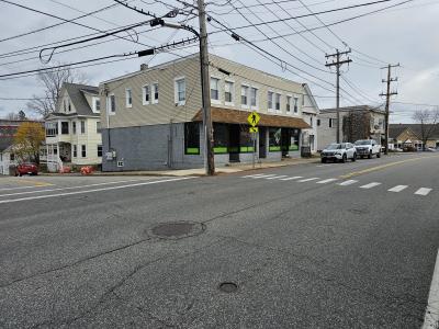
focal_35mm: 23
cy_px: 164
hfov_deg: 73.9
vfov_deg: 58.9
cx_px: 220
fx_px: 292
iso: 10
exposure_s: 1/471
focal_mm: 6.3
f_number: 1.7
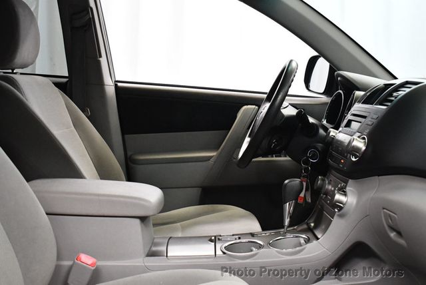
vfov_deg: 27.0
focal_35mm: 50
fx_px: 592
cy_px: 142
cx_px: 213
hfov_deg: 39.6
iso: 3200
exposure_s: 1/125
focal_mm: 25
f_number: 4
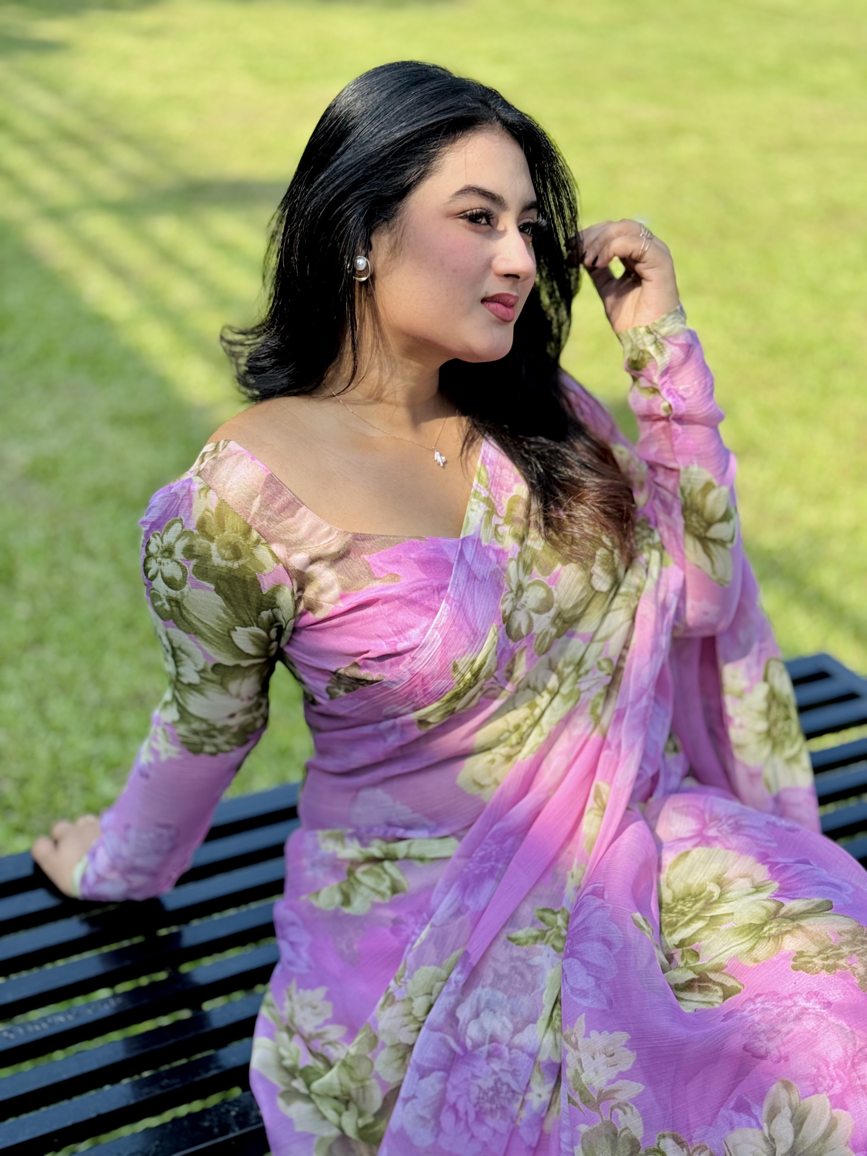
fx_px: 1603
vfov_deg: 39.7
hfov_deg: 30.3
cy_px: 578
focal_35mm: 48
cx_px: 434
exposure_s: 1/1458
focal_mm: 6.76
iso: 64
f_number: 1.78
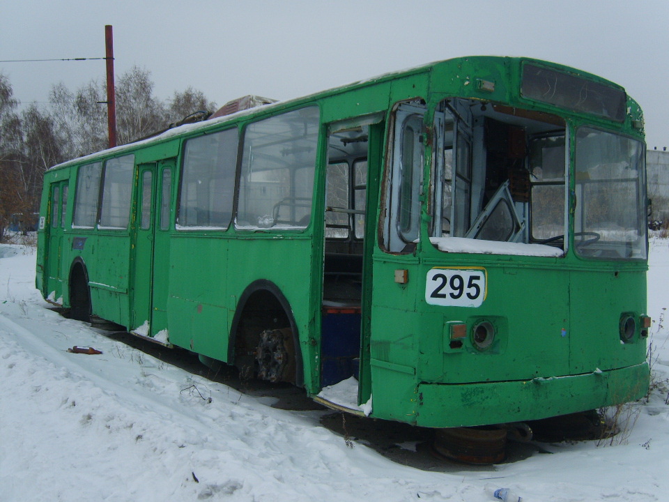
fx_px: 676
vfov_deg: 40.7
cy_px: 251
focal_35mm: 35
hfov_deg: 52.6
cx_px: 334
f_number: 2.8
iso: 50
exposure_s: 1/1000
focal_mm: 7.4
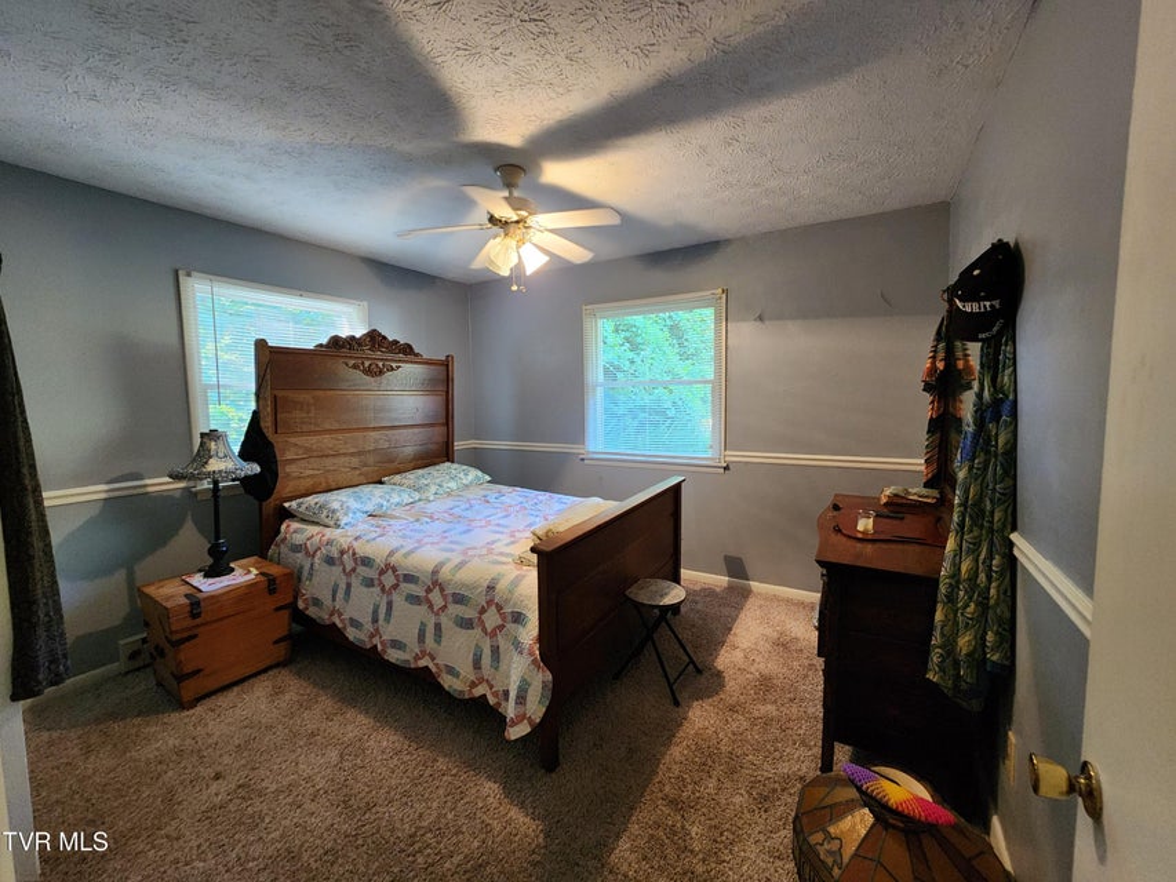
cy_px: 441
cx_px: 588
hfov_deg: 106.2
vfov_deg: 89.9
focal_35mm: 13
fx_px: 442
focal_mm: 2.2
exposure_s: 1/30
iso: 320
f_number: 2.2
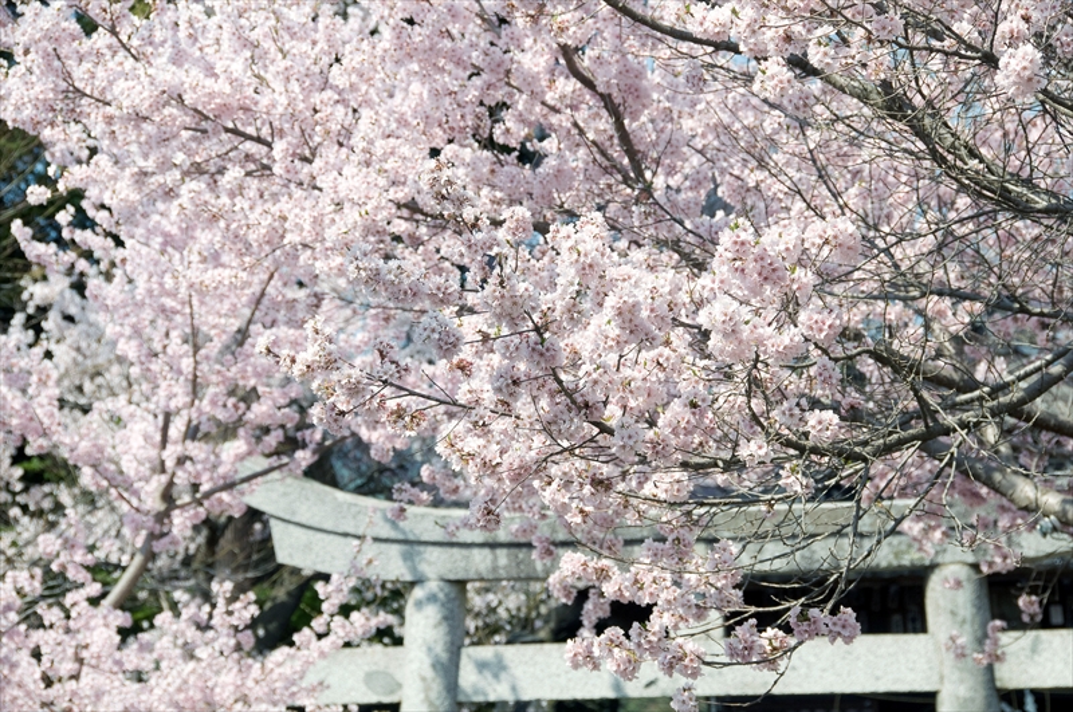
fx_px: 12054
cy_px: 356
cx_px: 536
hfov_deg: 5.1
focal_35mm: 405
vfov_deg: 3.4
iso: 200
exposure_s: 1/320
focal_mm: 270
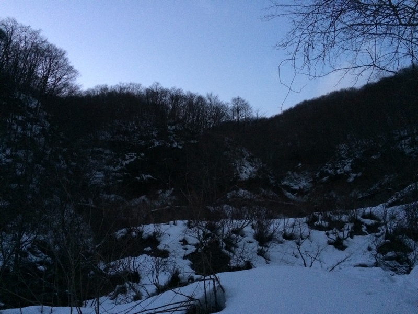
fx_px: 362
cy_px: 157
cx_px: 209
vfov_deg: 46.8
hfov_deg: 60.0
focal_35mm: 30
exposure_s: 1/15
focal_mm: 4.12
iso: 320
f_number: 2.2
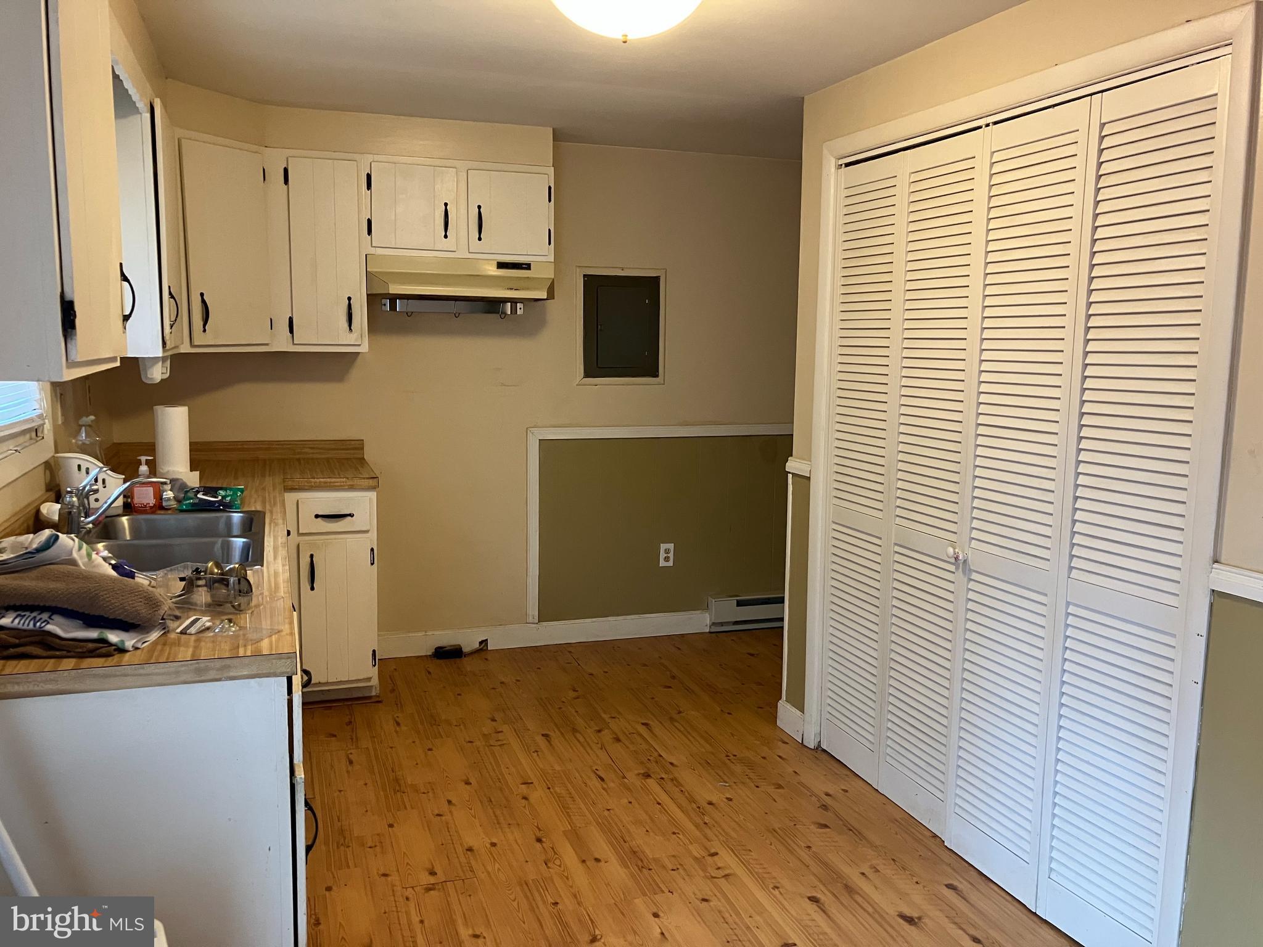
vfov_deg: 49.7
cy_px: 474
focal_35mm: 28
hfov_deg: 63.4
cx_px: 632
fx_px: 1022
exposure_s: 1/60
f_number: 1.8
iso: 160
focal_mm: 3.99
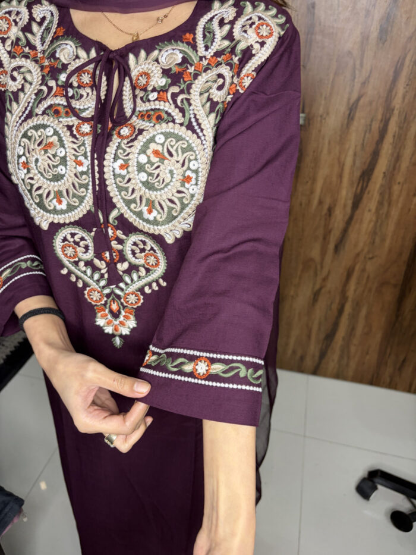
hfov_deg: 53.1
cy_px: 278
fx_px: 417
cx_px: 208
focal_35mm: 26
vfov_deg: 67.3
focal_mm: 5.96
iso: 125
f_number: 1.6
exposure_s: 1/50
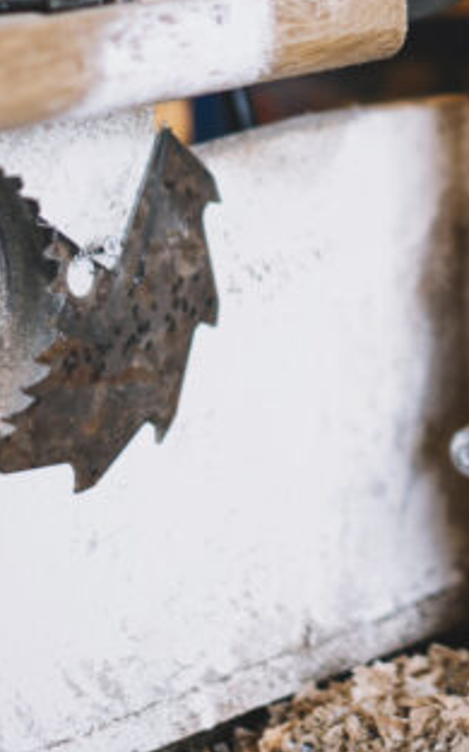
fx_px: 3423
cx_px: 628
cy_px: -1
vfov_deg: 12.4
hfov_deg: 7.7
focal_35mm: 167
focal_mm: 50
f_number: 2
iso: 400
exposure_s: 1/60
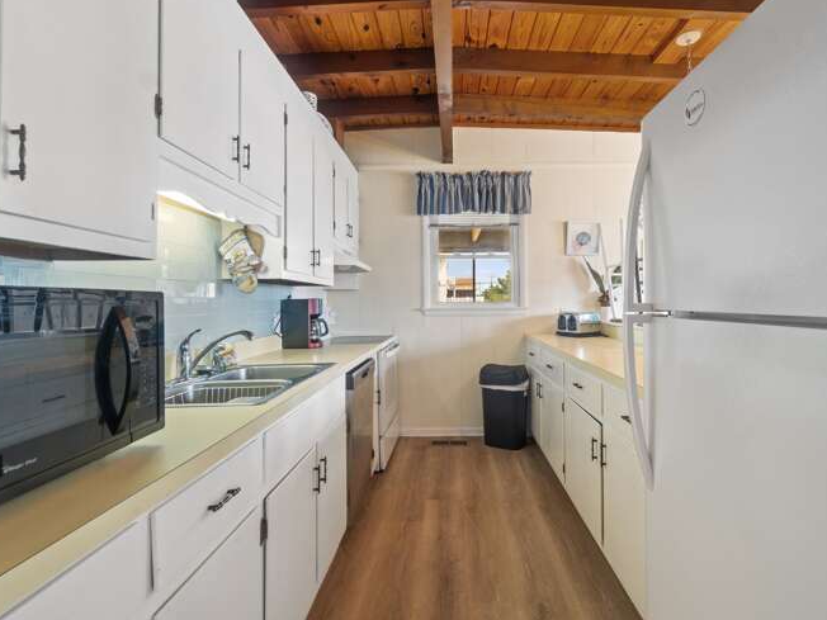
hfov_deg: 90.8
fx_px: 406
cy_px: 297
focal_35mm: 17
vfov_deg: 74.7
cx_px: 450
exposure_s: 2.5
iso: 400
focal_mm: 10
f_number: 8
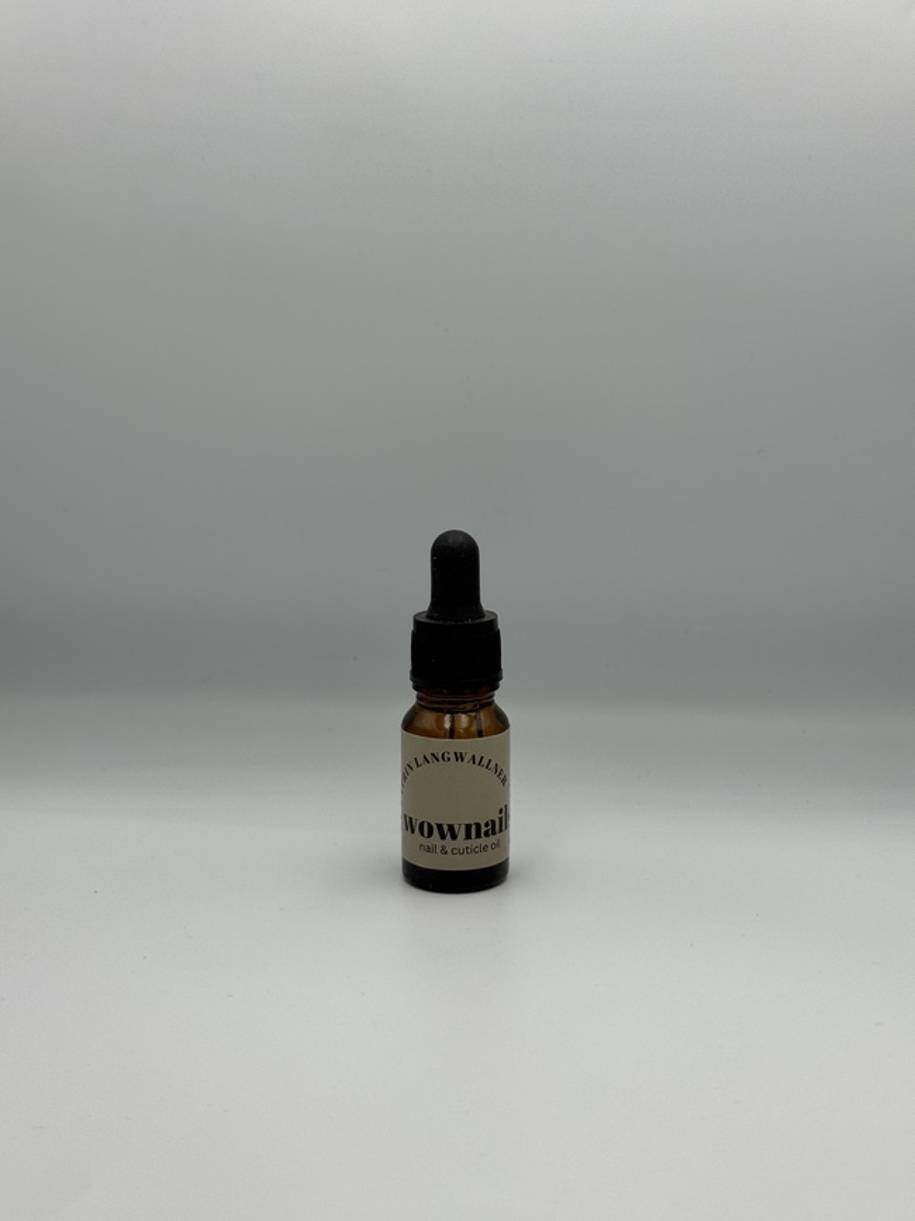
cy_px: 610
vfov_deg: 39.7
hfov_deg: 30.3
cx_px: 458
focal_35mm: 48
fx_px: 1692
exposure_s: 1/1490
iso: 64
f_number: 1.78
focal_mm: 6.76
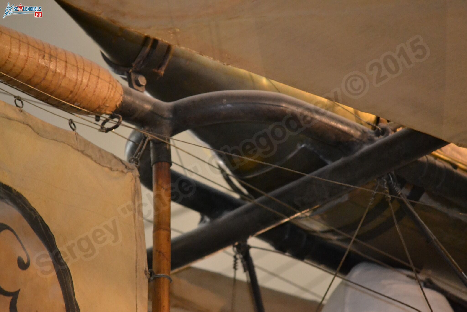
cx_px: 234
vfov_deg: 3.8
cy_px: 156
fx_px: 4669
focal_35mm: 360
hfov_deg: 5.7
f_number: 5.3
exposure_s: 1/60
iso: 3200
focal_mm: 240
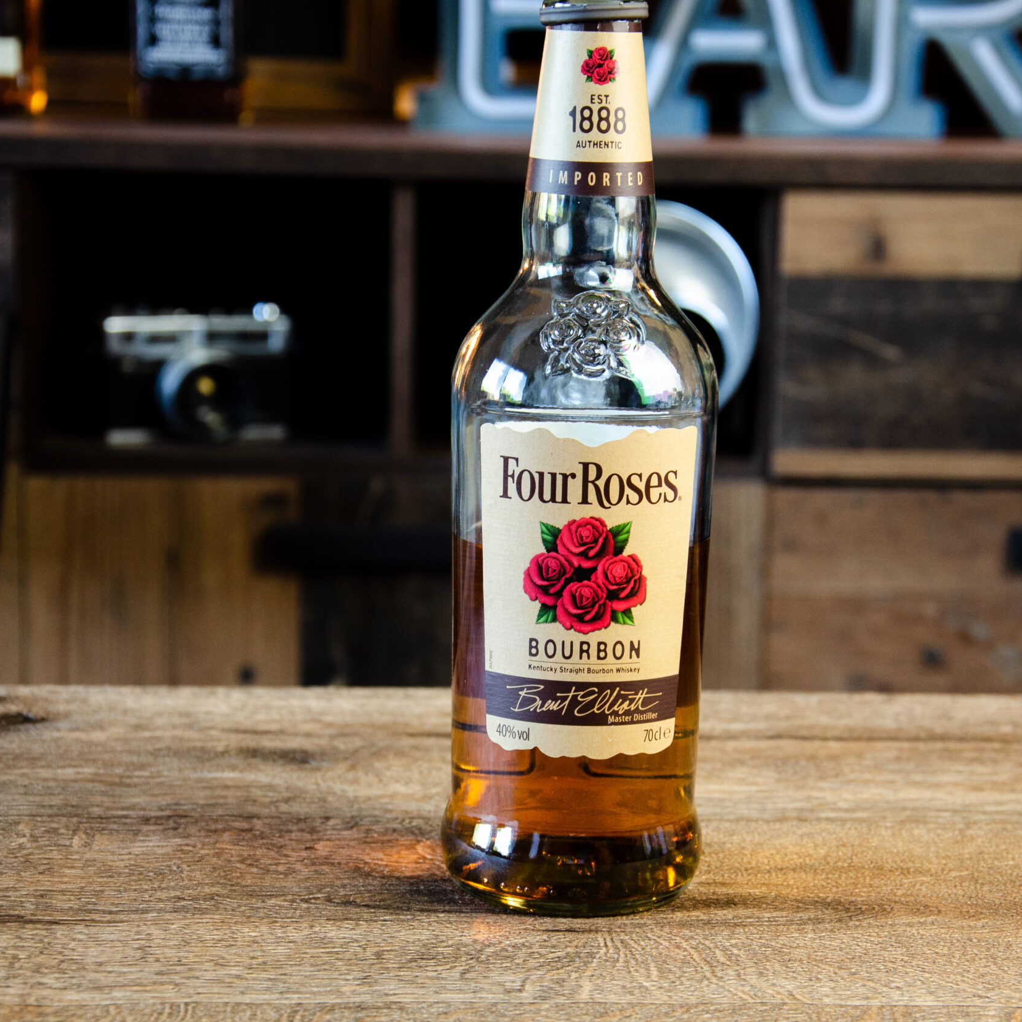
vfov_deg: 17.9
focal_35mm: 97
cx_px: 567
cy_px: 511
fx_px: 3240
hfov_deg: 17.9
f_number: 5
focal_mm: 50
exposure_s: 1/30
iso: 800
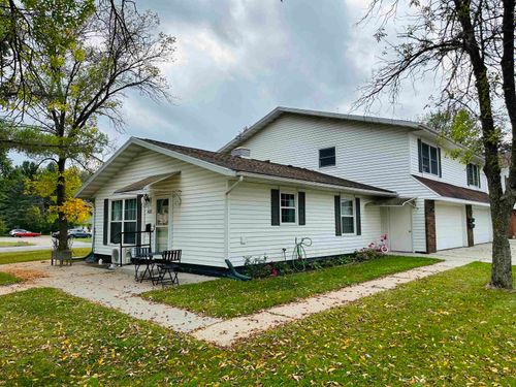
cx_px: 258
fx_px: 358
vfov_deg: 56.8
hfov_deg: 71.6
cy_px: 194
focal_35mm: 24
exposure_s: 1/3155
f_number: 1.78
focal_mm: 6.86
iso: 80
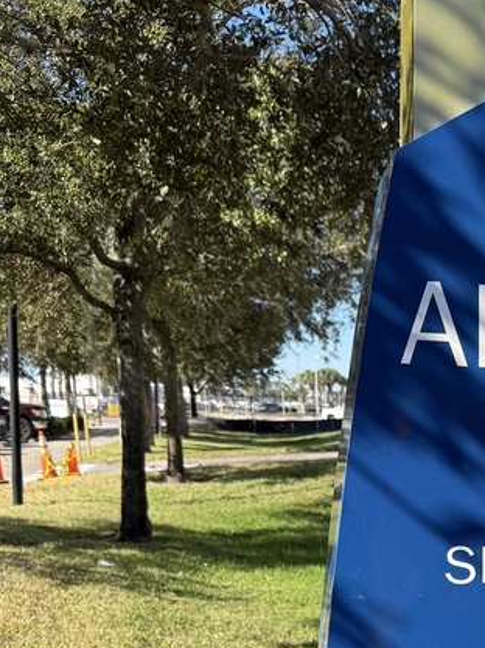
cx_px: 592
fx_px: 1104
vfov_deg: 31.1
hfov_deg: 22.7
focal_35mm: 59
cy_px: 592
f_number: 1.78
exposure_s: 1/1901
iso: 100
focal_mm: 6.76
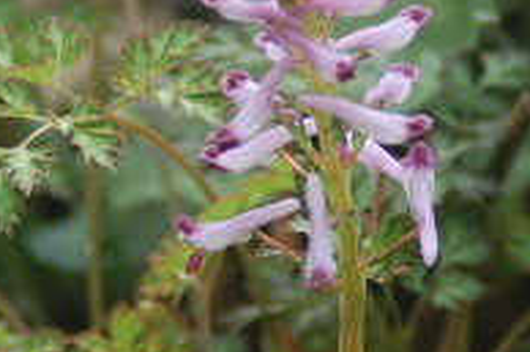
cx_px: 298
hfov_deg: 2.7
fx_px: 11385
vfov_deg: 1.8
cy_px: 164
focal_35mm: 774
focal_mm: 200
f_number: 5.6
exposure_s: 1/500
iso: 720
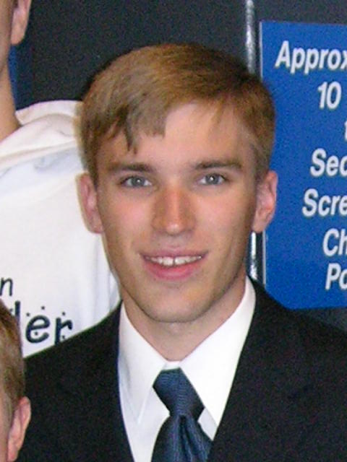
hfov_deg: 40.7
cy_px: 231
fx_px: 468
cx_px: 174
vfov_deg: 52.6
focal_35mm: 35
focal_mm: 8.9
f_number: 2.8
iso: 200
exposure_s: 1/60.1
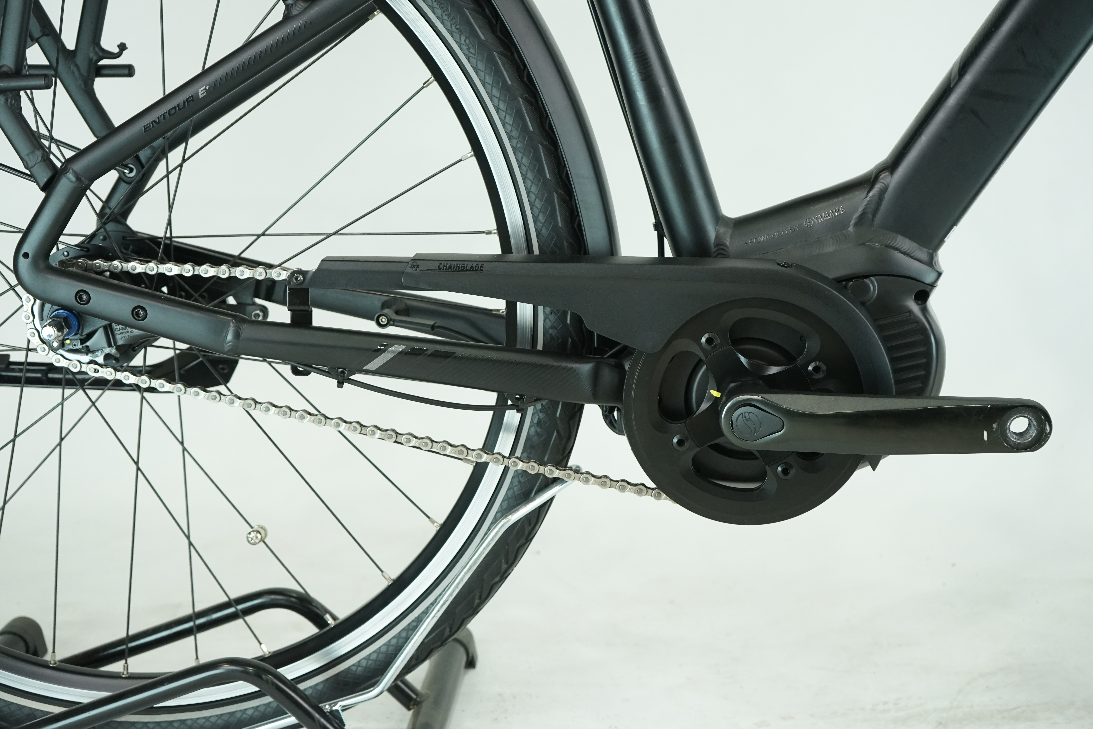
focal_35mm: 48
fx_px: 1457
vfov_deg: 28.1
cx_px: 546
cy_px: 364
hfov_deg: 41.1
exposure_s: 1/200
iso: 1600
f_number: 5.6
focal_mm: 48
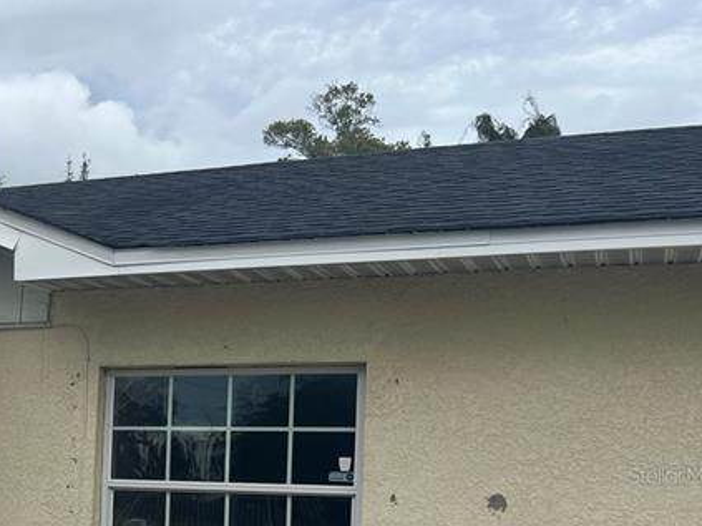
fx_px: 1277
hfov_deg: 27.4
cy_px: 475
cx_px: -121
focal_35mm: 63
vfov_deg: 22.7
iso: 50
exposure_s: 1/2825
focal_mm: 5.1
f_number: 1.6
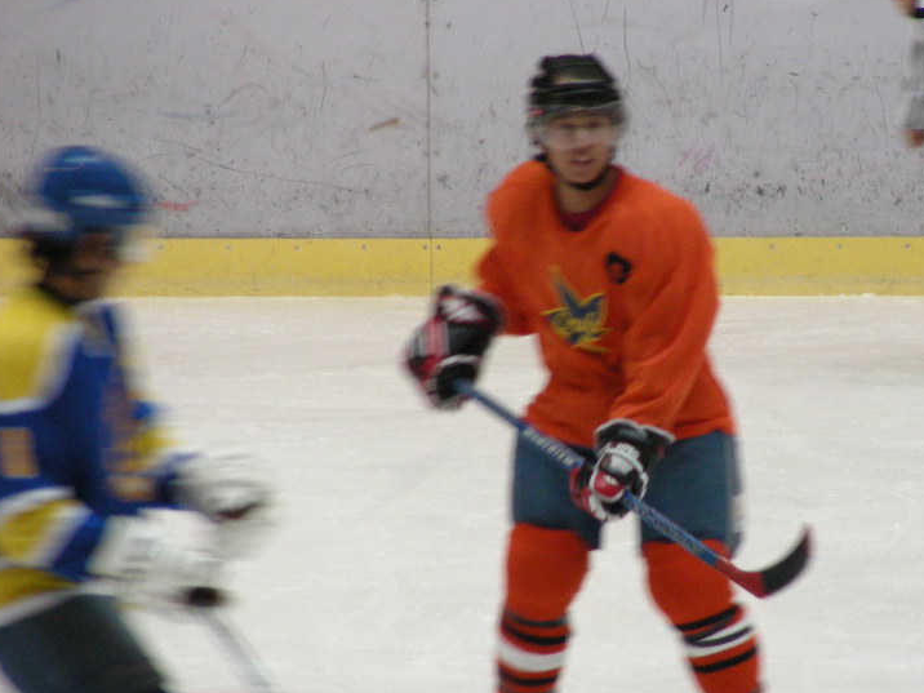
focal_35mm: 442
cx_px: 622
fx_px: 11798
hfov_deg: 4.5
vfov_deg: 3.4
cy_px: 417
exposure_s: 1/63.2
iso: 223
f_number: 3.5
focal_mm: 51.6
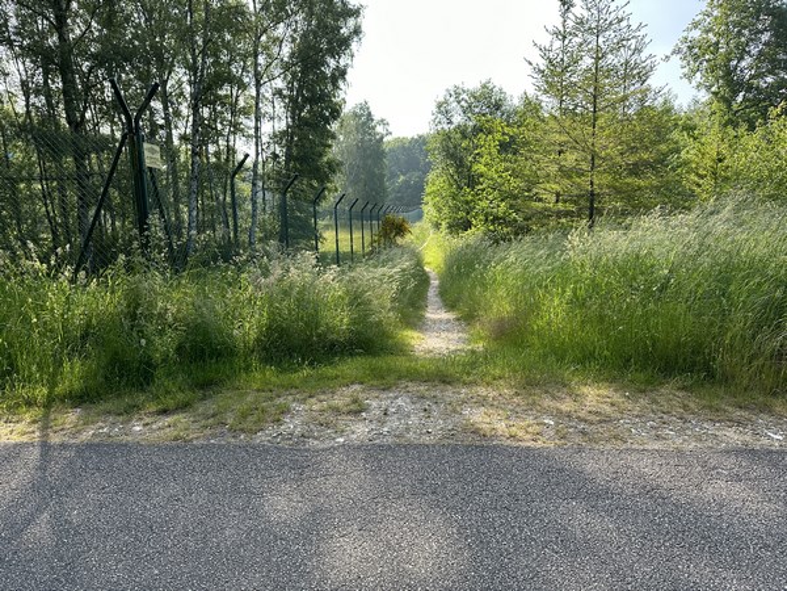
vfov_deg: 56.8
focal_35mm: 24
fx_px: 546
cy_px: 296
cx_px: 394
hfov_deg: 71.6
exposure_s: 1/1083
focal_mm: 6.86
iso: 80
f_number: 1.78
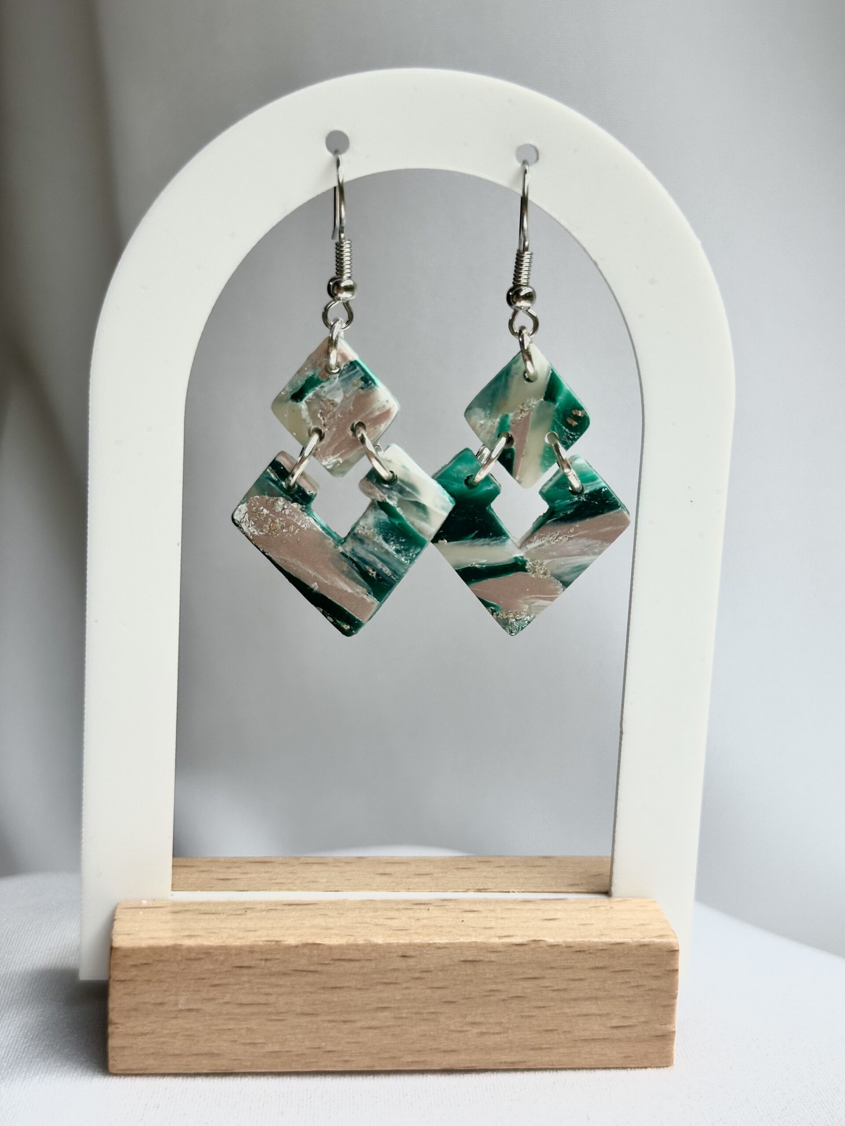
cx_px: 422
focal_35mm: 48
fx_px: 1562
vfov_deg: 39.7
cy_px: 563
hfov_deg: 30.3
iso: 50
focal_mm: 6.86
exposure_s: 1/196
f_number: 1.78
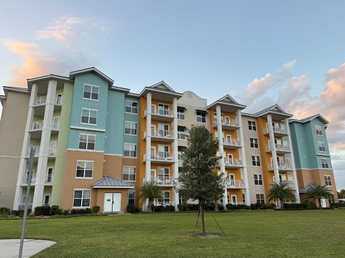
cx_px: 168
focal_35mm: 25
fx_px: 249
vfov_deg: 54.9
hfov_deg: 69.4
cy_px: 132
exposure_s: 1/260
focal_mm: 6.76
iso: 64
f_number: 1.78
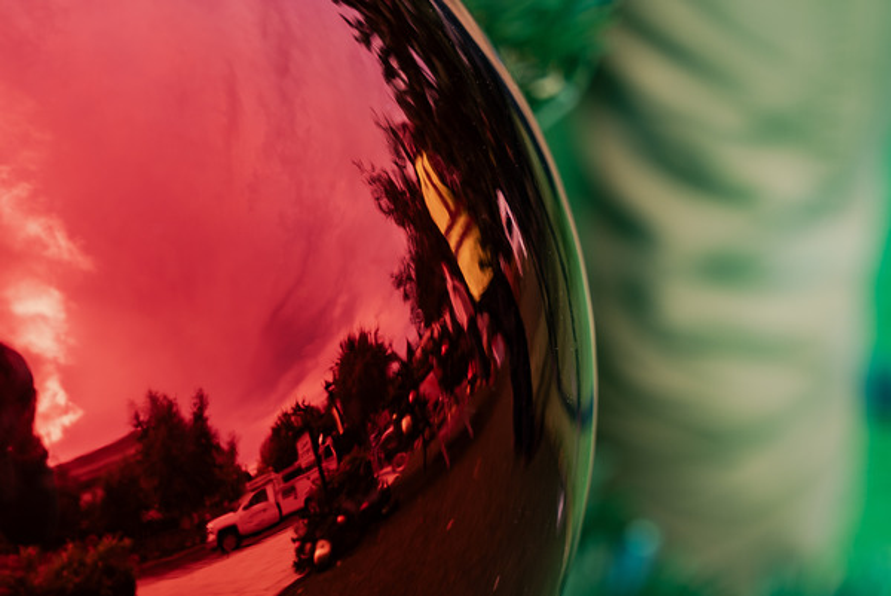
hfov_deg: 19.4
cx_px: 446
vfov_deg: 13.1
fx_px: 2601
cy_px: 298
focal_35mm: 105
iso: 80
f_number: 4.5
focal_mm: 70
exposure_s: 1/160
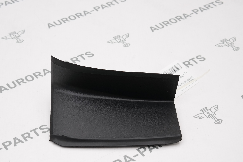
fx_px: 526
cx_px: 105
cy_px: 101
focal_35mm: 78
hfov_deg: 26.0
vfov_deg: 17.5
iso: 200
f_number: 4.5
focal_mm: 35
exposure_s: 1/125
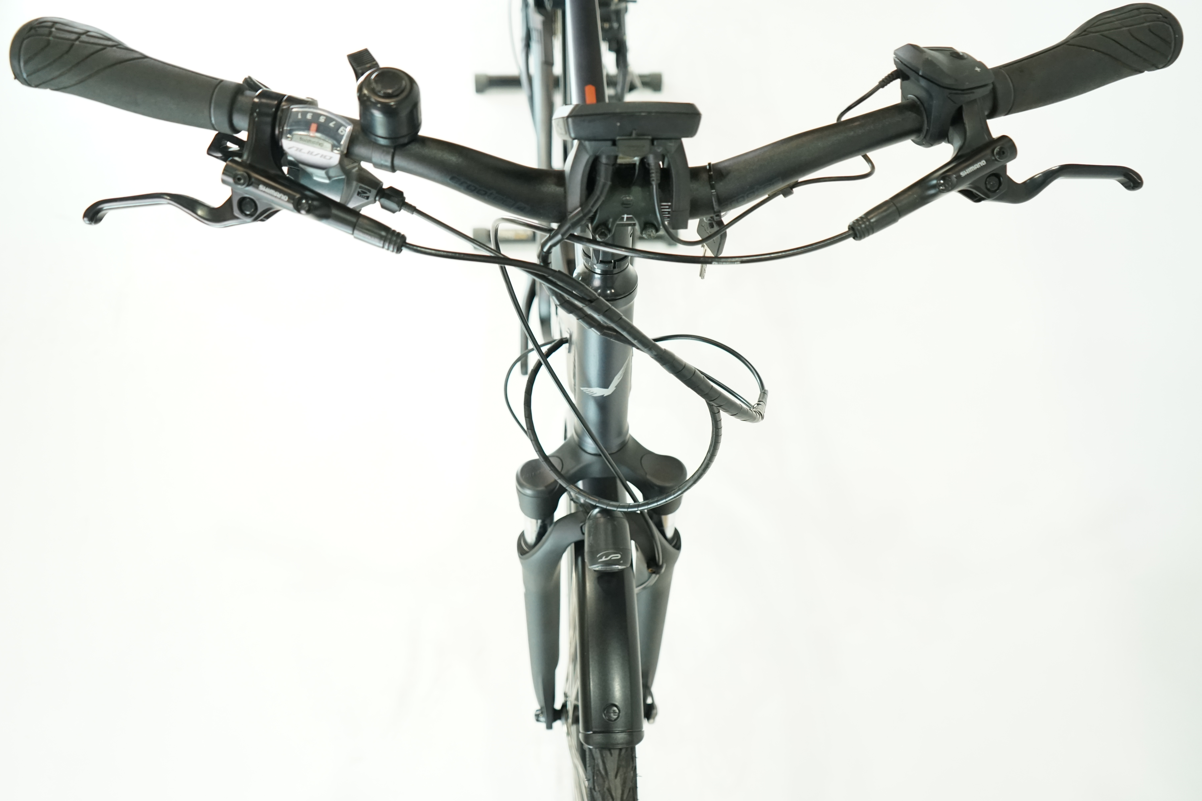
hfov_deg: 65.5
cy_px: 400
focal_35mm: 28
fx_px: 935
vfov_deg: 46.4
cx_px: 601
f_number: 4.5
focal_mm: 28
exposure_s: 1/200
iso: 2000
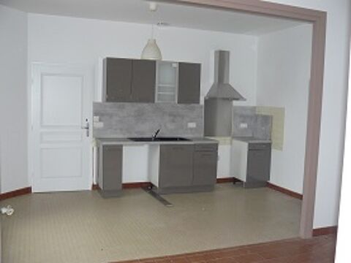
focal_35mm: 36
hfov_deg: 51.4
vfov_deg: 39.7
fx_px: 365
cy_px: 132
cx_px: 176
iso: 200
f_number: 2.8
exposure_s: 1/30
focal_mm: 6
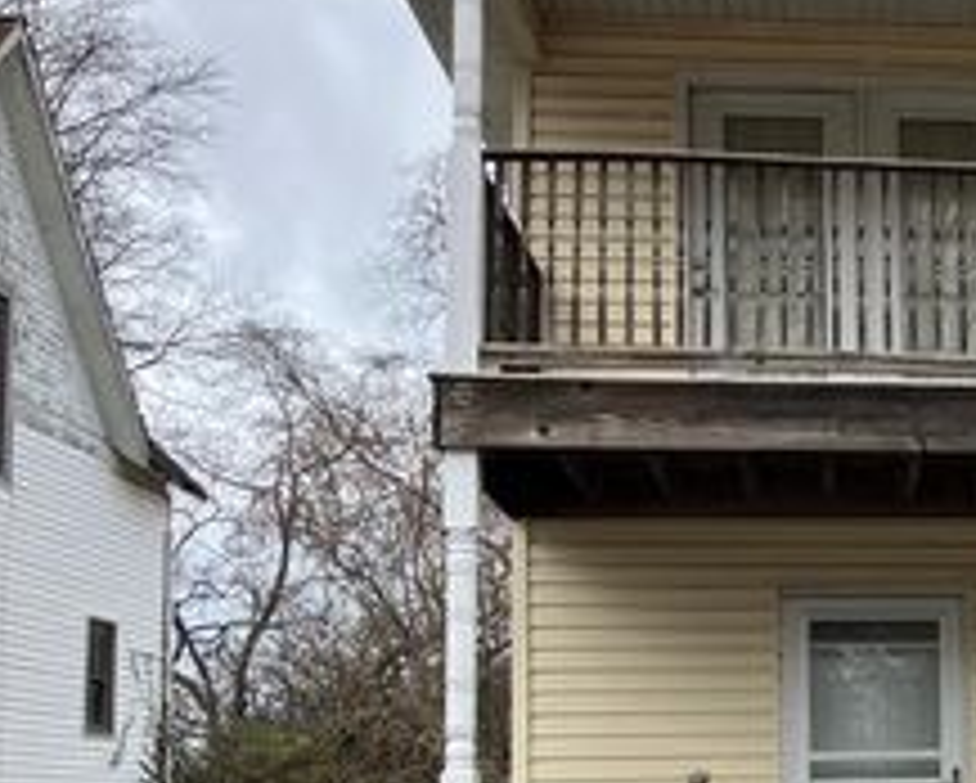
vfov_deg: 23.7
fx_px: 1821
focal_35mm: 63
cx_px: 1079
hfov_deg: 27.4
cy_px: 668
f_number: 1.8
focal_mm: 3.99
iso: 32
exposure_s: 1/631
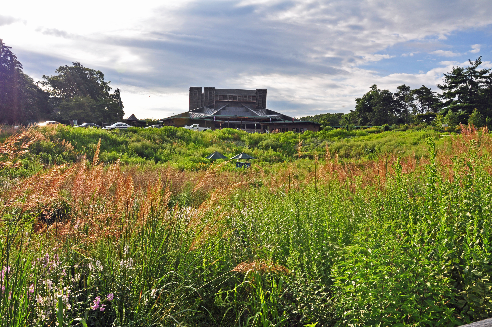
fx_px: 369
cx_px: 246
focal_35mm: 27
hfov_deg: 67.4
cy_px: 164
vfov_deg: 47.8
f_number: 10
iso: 200
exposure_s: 1/320
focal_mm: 18
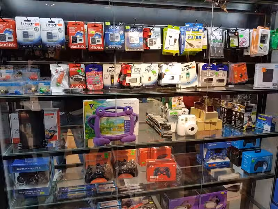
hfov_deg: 67.3
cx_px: 139
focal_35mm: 26
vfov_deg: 53.1
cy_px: 104
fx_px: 209
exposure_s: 1/50
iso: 80
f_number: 1.7
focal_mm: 4.2
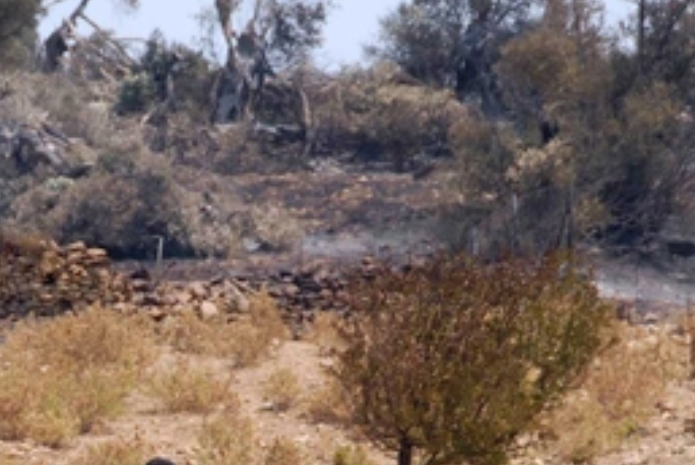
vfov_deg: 2.7
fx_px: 9881
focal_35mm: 511
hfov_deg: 4.0
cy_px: 526
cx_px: 135
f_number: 7.1
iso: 100
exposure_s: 1/200
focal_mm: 135
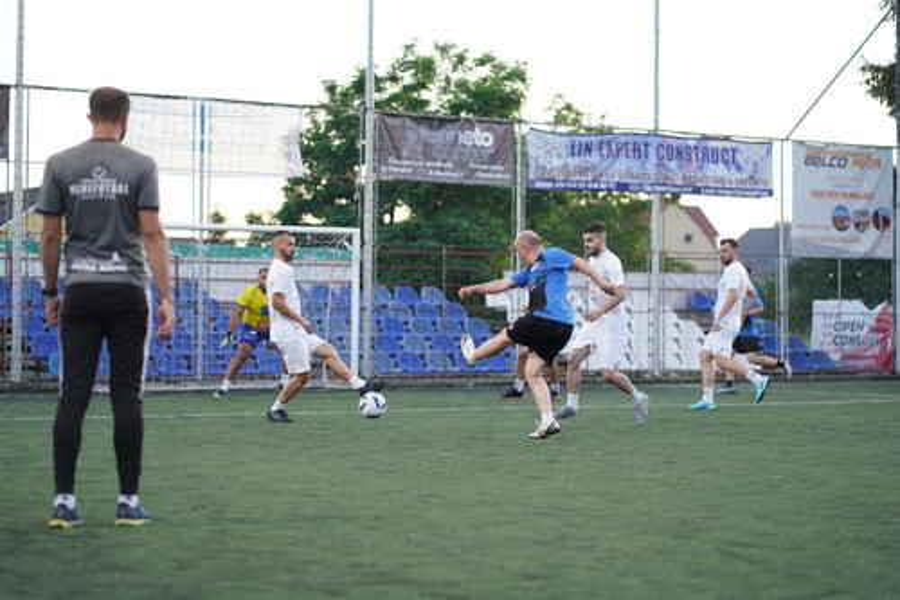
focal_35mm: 85
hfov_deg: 23.9
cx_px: 450
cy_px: 300
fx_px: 2124
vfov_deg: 16.1
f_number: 2
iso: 2000
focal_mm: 85
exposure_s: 1/1600
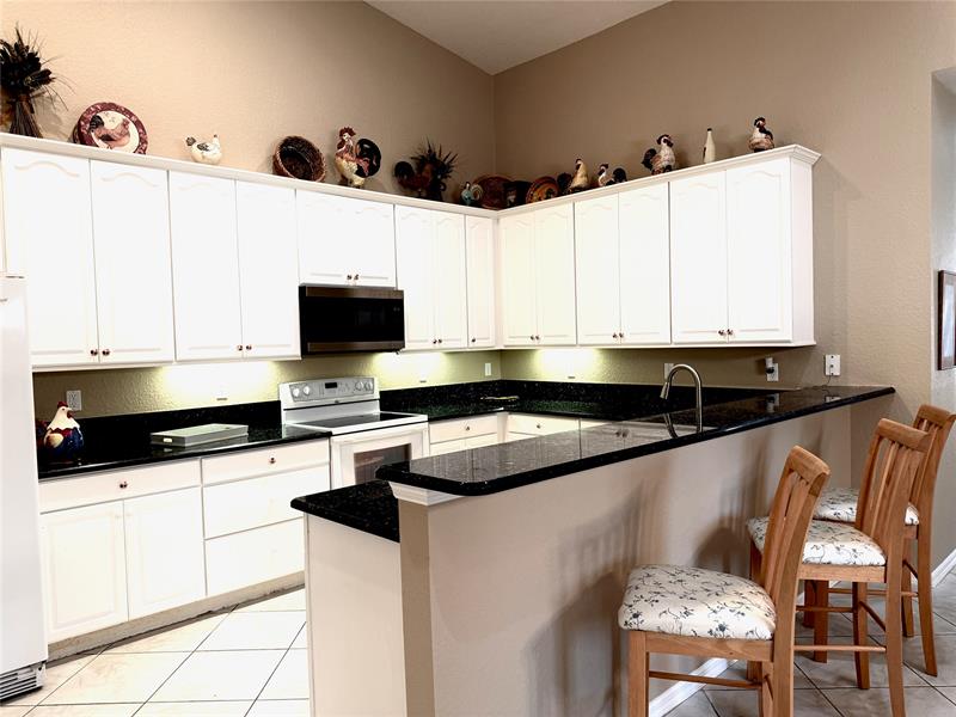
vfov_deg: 56.8
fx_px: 663
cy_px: 358
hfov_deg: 71.6
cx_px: 478
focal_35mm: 24
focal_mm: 6.76
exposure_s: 1/60
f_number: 1.78
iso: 125
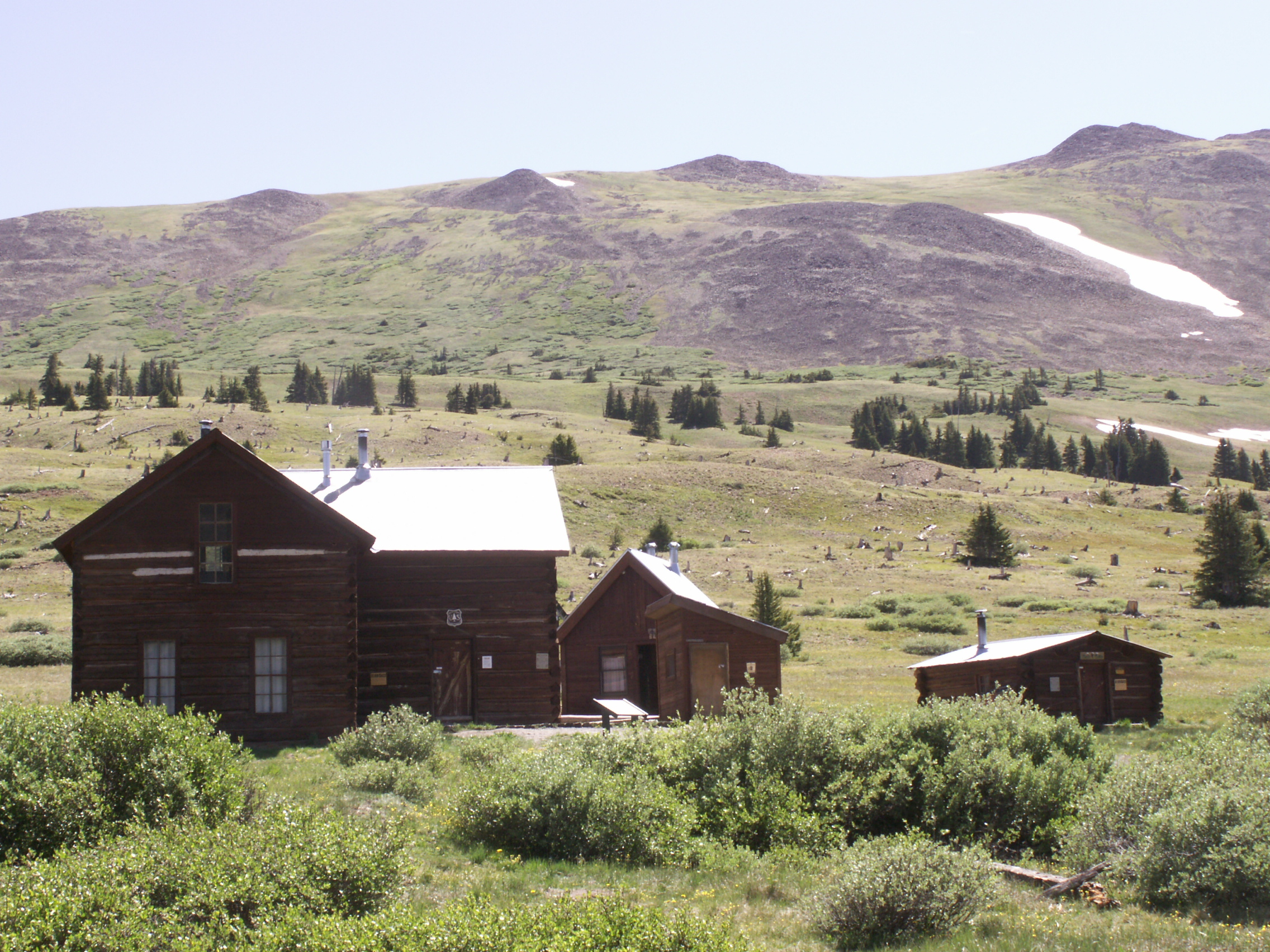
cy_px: 476
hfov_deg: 31.2
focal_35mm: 62
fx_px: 2275
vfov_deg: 23.7
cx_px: 635
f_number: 6.3
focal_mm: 10.36
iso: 50
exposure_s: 1/125
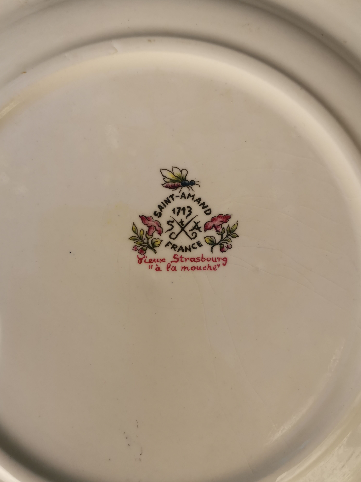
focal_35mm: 28
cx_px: 175
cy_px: 246
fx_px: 389
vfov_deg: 63.4
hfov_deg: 49.7
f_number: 1.8
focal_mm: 4.75
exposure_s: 1/566
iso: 50
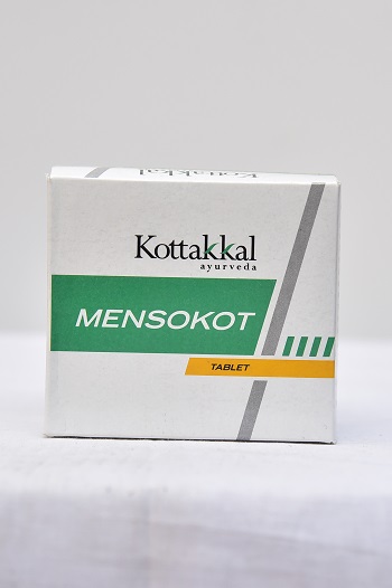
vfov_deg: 20.8
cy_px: 294
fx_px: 1603
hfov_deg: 13.9
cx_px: 196
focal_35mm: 98
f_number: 4.5
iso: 1600
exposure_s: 1/125
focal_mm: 98
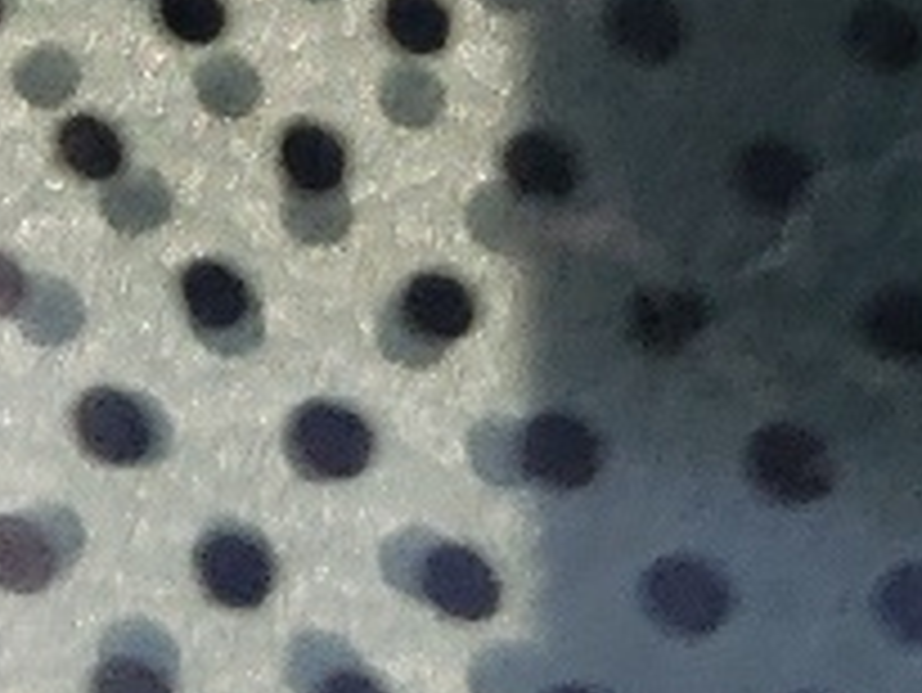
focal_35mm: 203
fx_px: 5410
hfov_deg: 9.5
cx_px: -396
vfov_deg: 6.6
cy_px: -1444
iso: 50
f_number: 1.5
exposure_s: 1/1667
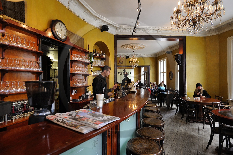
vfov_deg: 61.8
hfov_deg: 84.0
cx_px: 116
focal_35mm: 20
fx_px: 129
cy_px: 78
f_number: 5.6
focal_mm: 20
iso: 1600
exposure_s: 1/30
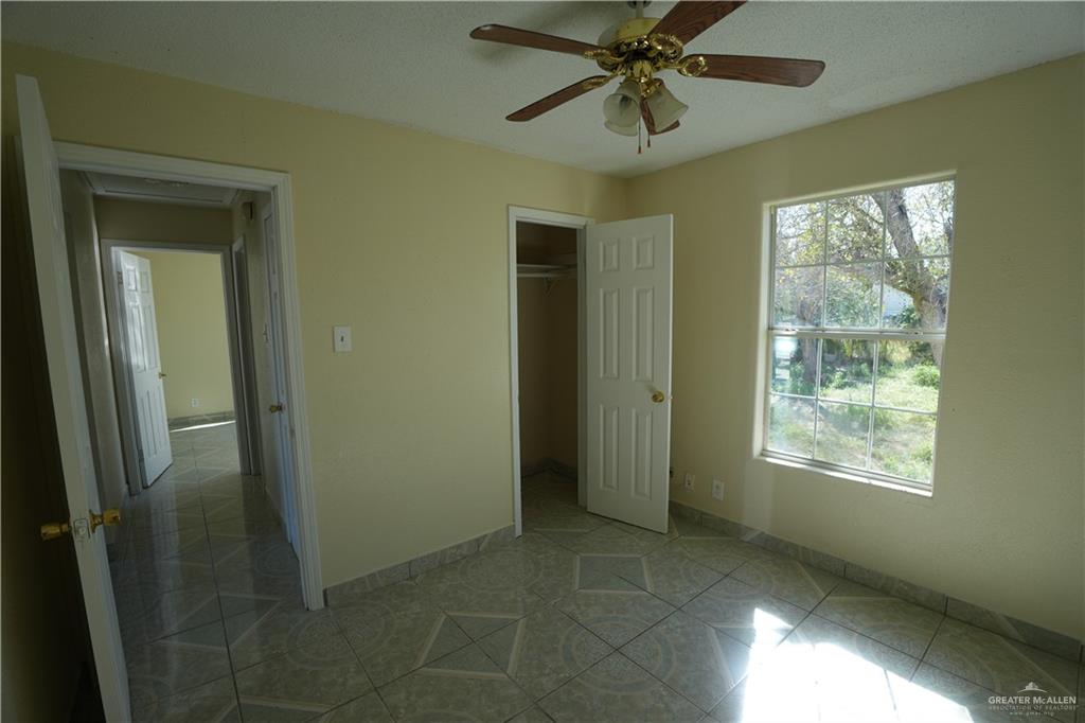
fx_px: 452
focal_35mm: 15
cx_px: 542
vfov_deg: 77.3
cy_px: 362
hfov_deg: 100.4
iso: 125
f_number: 4
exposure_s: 1/160
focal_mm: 10
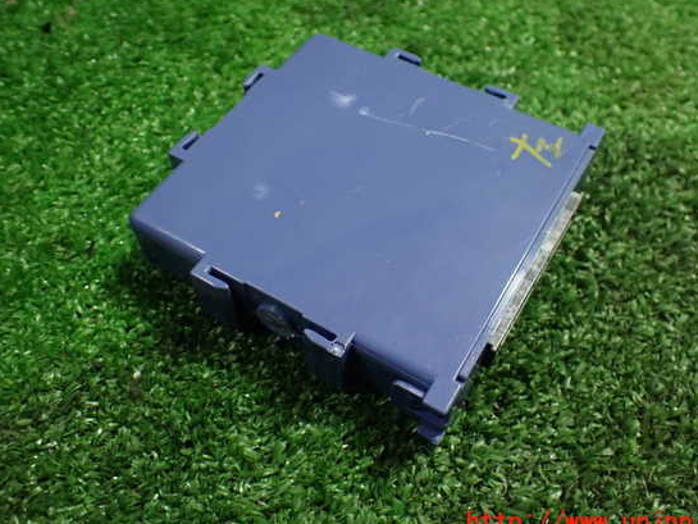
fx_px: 666
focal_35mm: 33
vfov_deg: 43.0
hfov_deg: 55.3
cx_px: 371
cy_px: 251
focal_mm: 5.4
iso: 800
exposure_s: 1/100
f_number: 2.3
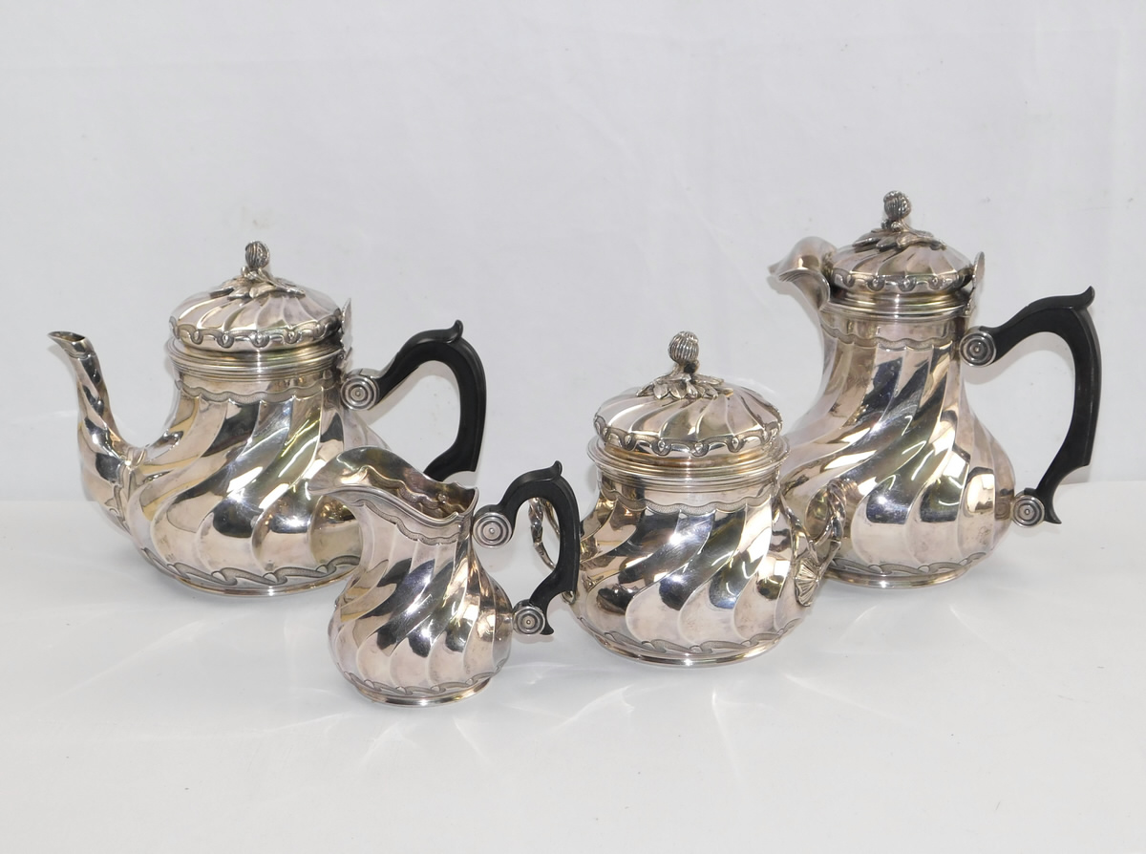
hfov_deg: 37.6
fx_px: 1684
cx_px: 573
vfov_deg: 28.4
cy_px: 427
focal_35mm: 51
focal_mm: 9
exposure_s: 1/30
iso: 160
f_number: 3.8
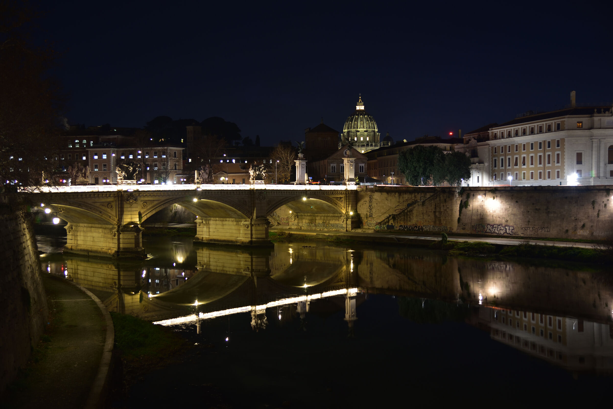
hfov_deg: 48.4
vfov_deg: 33.4
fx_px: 681
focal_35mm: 40
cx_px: 306
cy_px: 204
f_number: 4
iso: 400
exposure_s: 1
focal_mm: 40
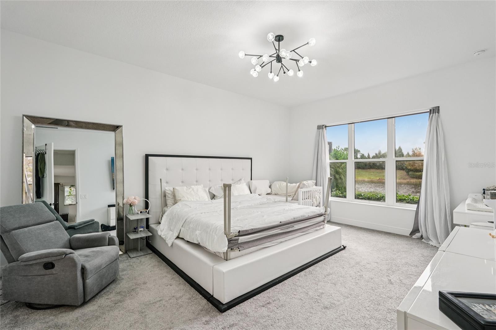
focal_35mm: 16
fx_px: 220
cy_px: 165
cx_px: 248
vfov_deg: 73.7
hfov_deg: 96.7
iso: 400
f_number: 8
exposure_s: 1/60
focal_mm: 16
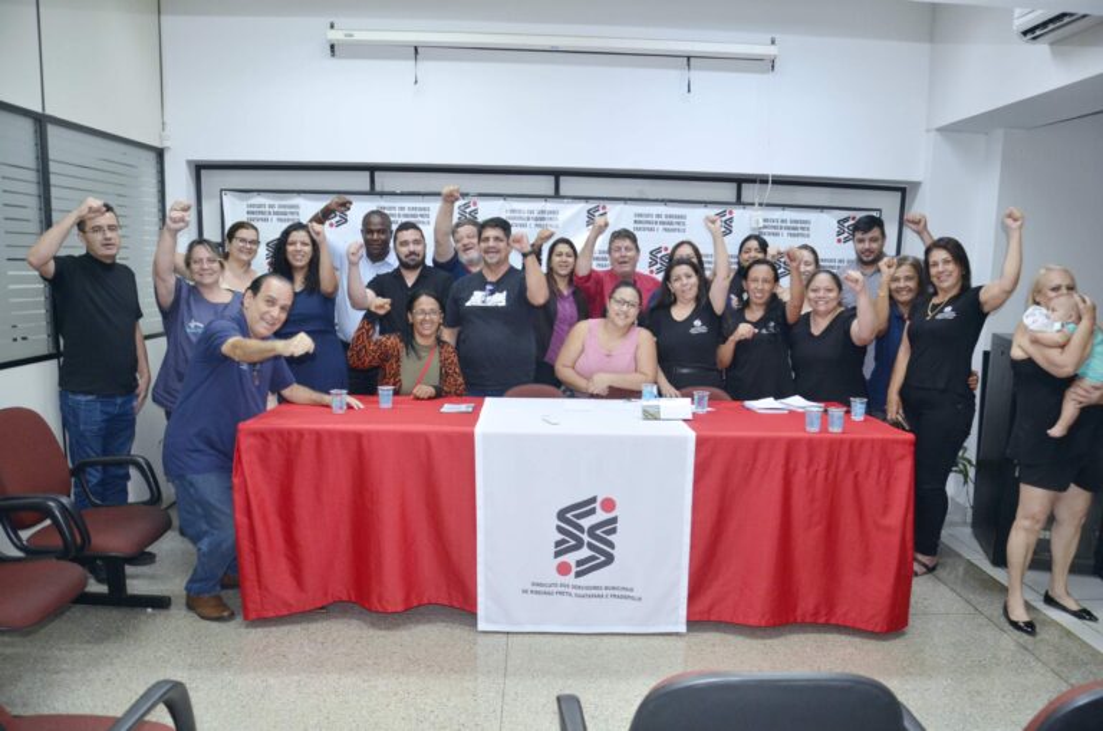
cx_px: 552
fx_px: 826
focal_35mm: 27
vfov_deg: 47.8
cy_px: 366
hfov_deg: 67.5
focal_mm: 18
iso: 800
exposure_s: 1/60
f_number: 3.5
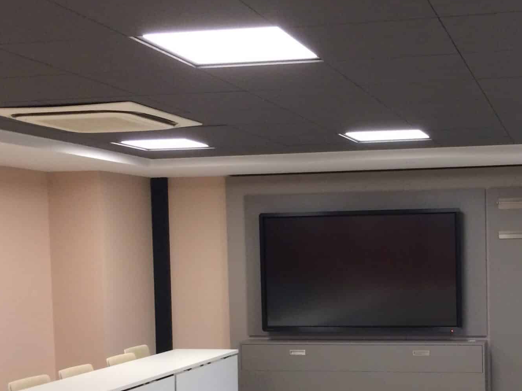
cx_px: 406
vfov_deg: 25.8
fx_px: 844
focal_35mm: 56
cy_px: 290
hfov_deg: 33.5
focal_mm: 4.15
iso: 80
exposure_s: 1/33
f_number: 2.2
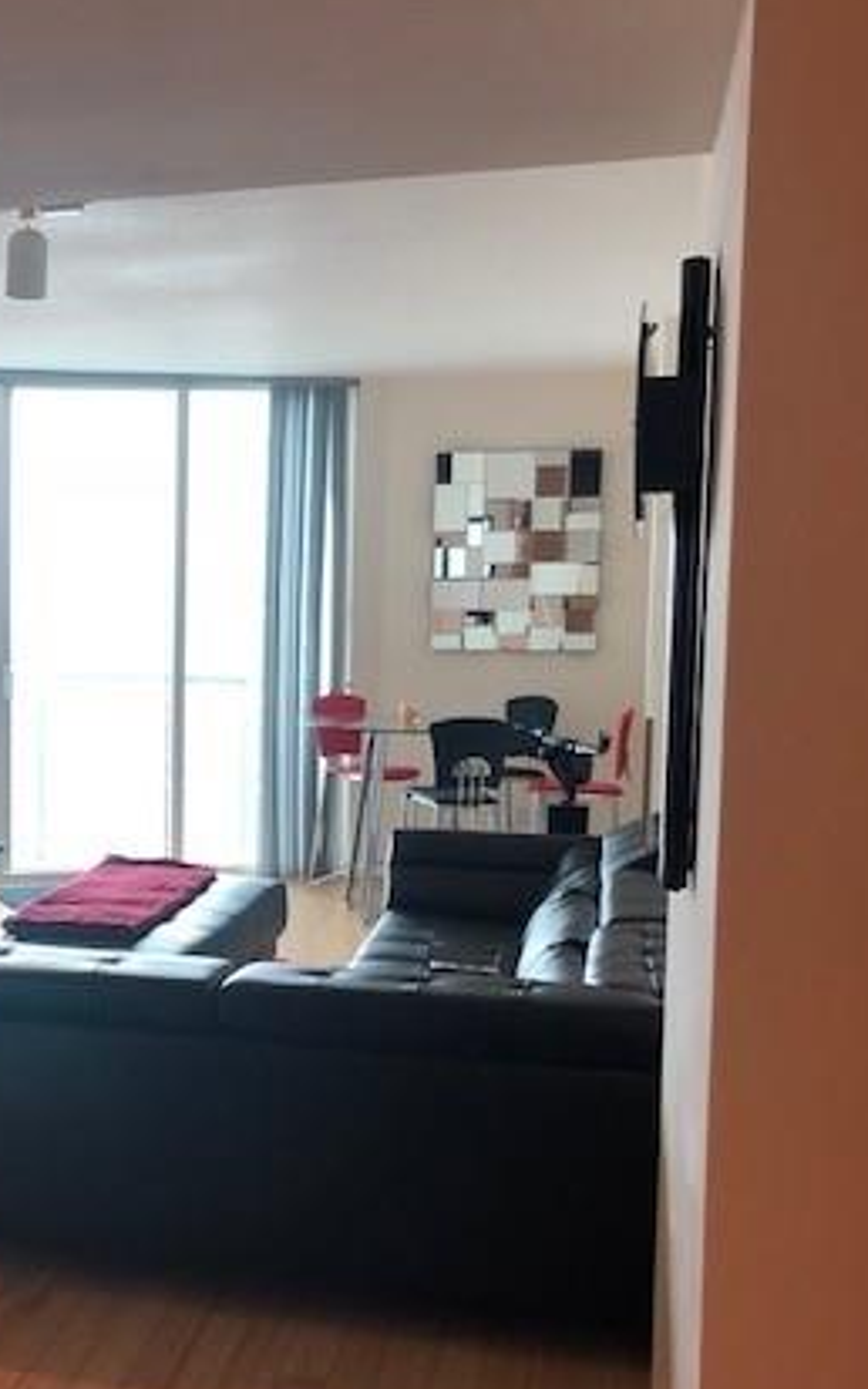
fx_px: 1742
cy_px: 780
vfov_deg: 43.4
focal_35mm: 46
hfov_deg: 26.5
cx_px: 3
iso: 25
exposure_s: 1/40
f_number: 1.8
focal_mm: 4
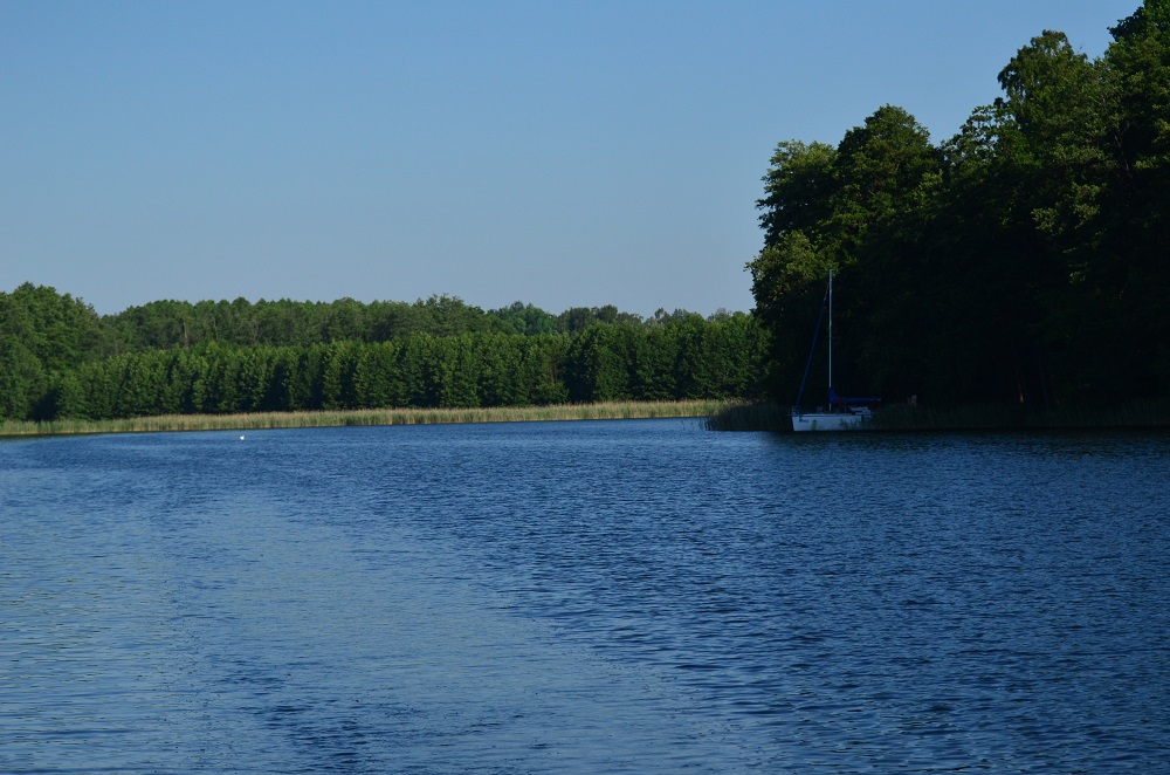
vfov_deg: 13.0
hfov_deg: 19.5
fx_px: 3405
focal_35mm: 105
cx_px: 585
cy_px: 388
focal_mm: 70
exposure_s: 1/8000
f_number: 4.5
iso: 560
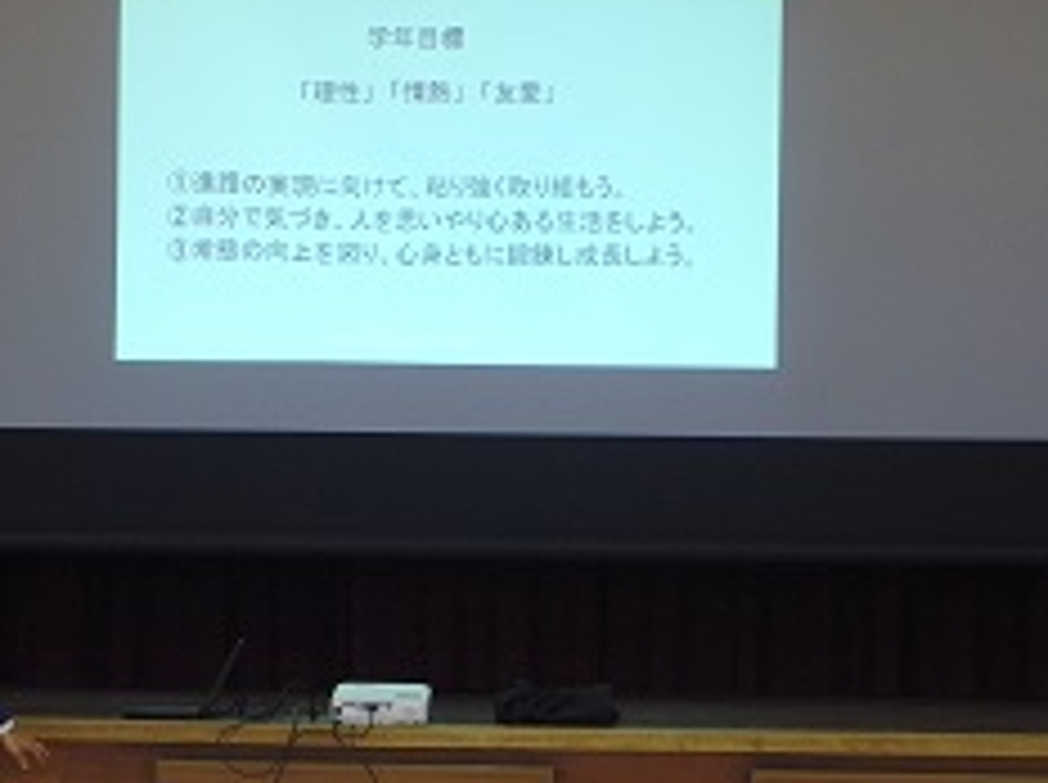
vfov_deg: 8.6
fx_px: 5199
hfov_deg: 11.5
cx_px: 360
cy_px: 464
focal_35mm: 172
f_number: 2.5
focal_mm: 21.4
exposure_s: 1/100
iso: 500
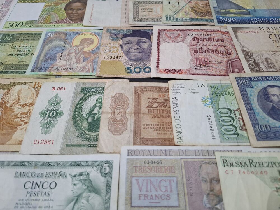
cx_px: 140
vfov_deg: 58.9
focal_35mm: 23
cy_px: 105
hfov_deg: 73.9
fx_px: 186
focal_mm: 5.54
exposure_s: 1/100
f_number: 1.8
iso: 125
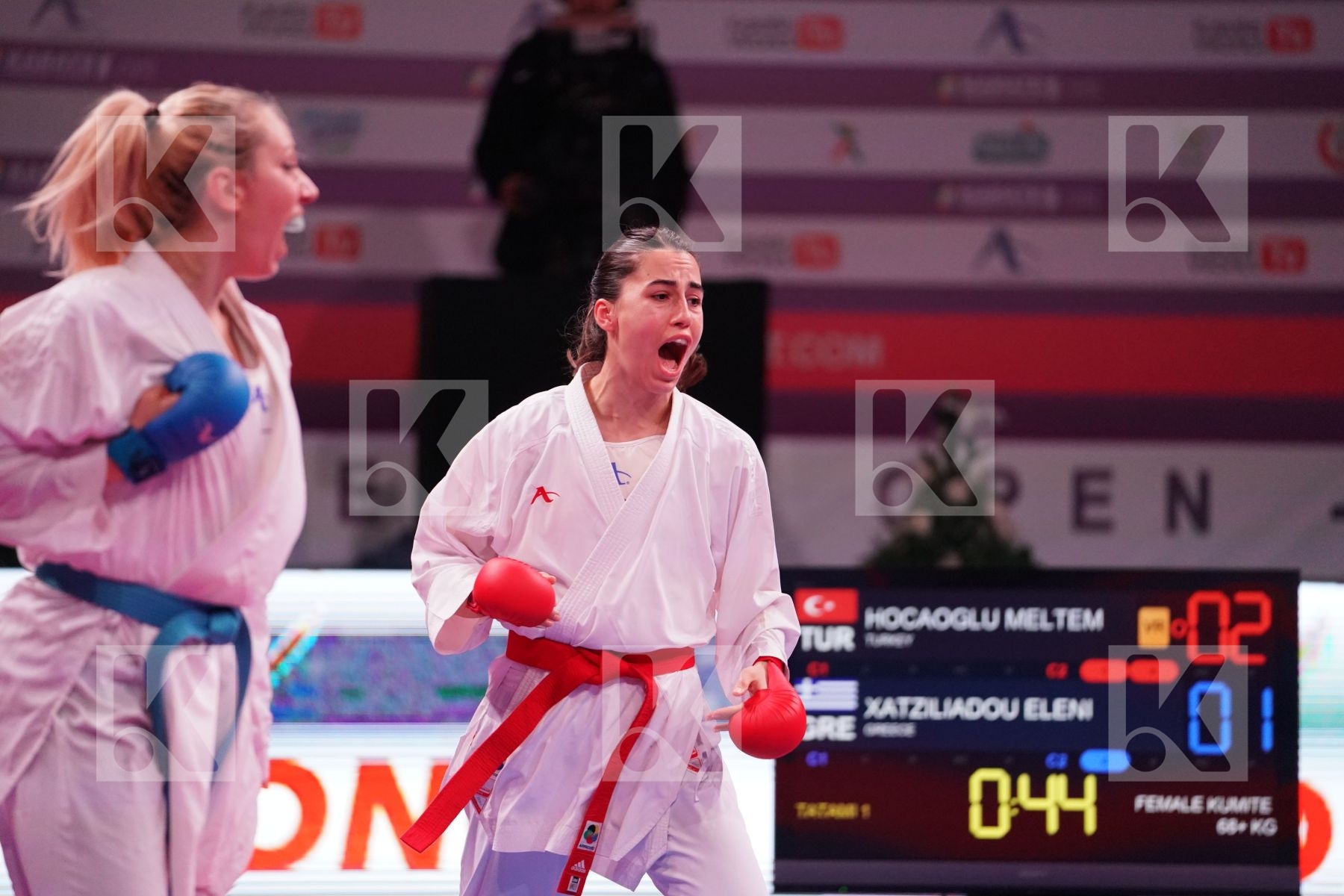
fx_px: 7466
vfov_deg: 6.9
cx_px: 672
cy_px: 448
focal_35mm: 200
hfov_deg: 10.3
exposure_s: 1/1000
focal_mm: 200
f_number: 2.8
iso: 4000
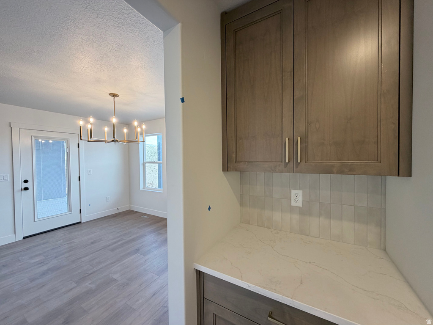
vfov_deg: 85.7
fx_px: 175
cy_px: 162
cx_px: 216
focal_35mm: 14
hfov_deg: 102.1
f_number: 2.2
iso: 160
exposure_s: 1/120
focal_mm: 2.22
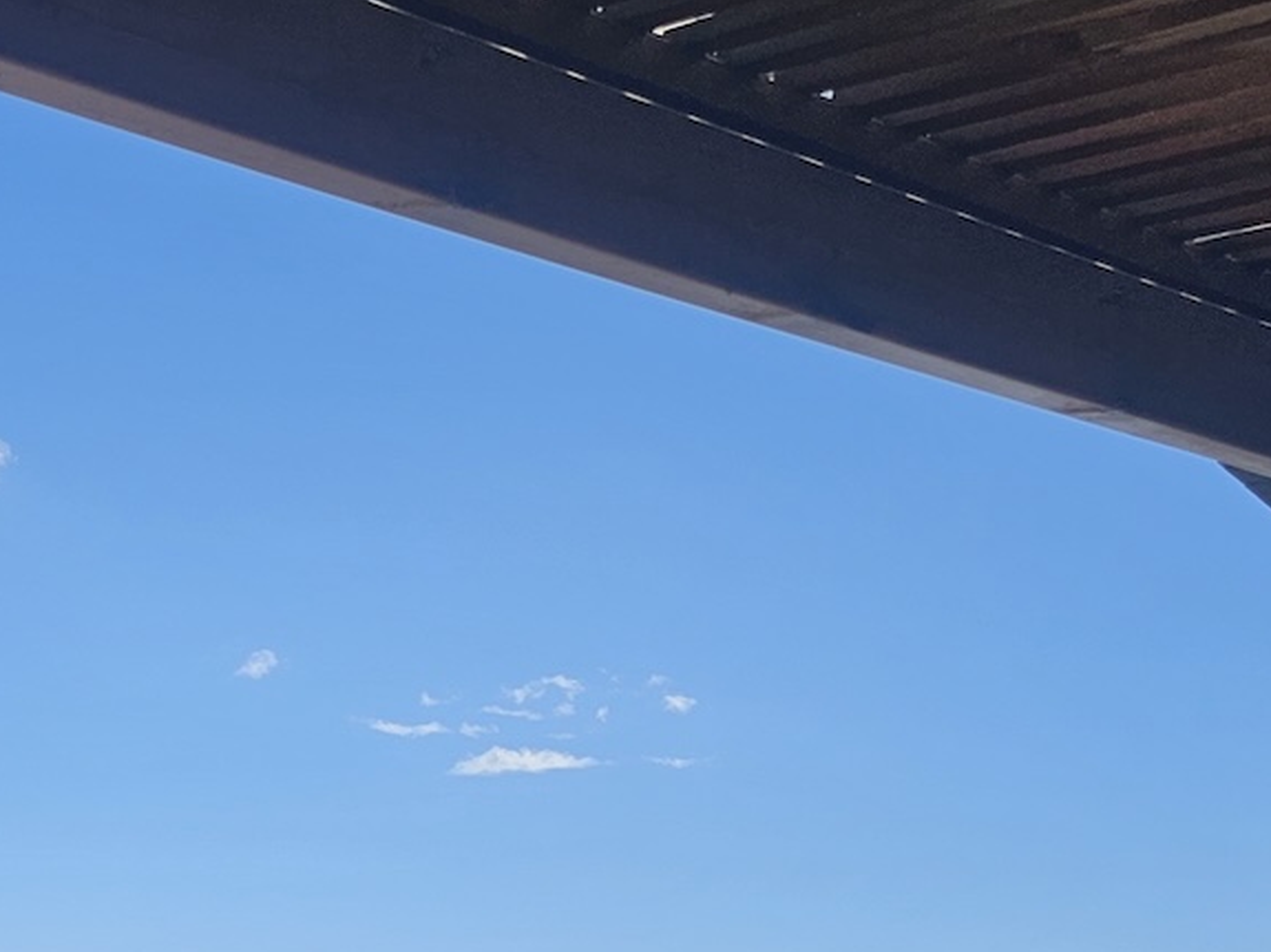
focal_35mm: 80
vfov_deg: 17.7
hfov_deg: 22.7
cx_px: -208
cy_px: 1082
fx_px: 2937
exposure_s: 1/1433
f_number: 1.7
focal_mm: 6.3
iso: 10
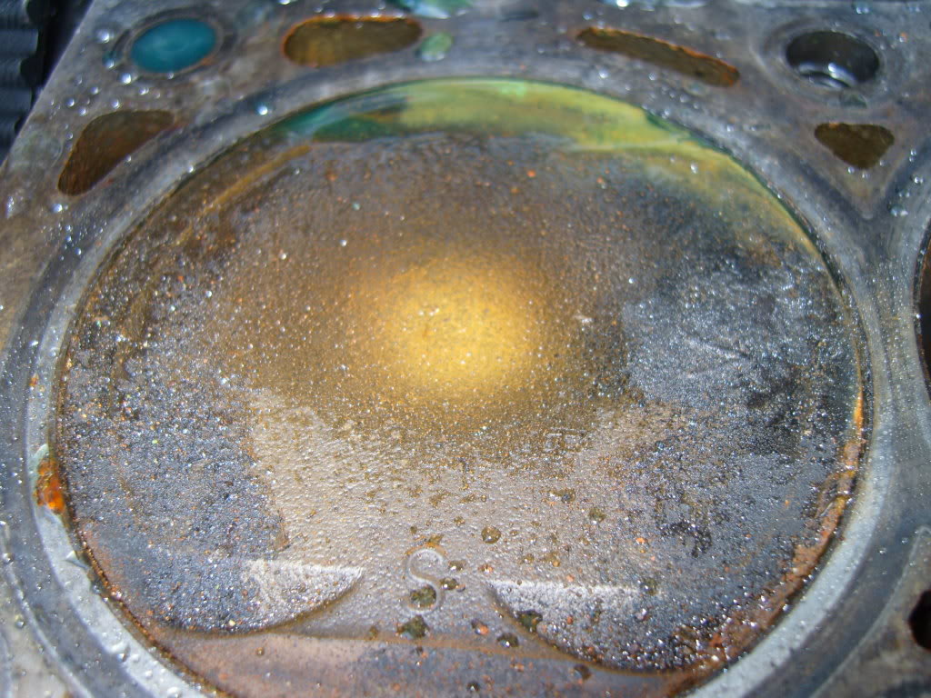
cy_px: 349
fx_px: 941
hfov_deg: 52.6
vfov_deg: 40.7
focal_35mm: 35
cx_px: 466
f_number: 2.8
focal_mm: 7.4
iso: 100
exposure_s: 1/30
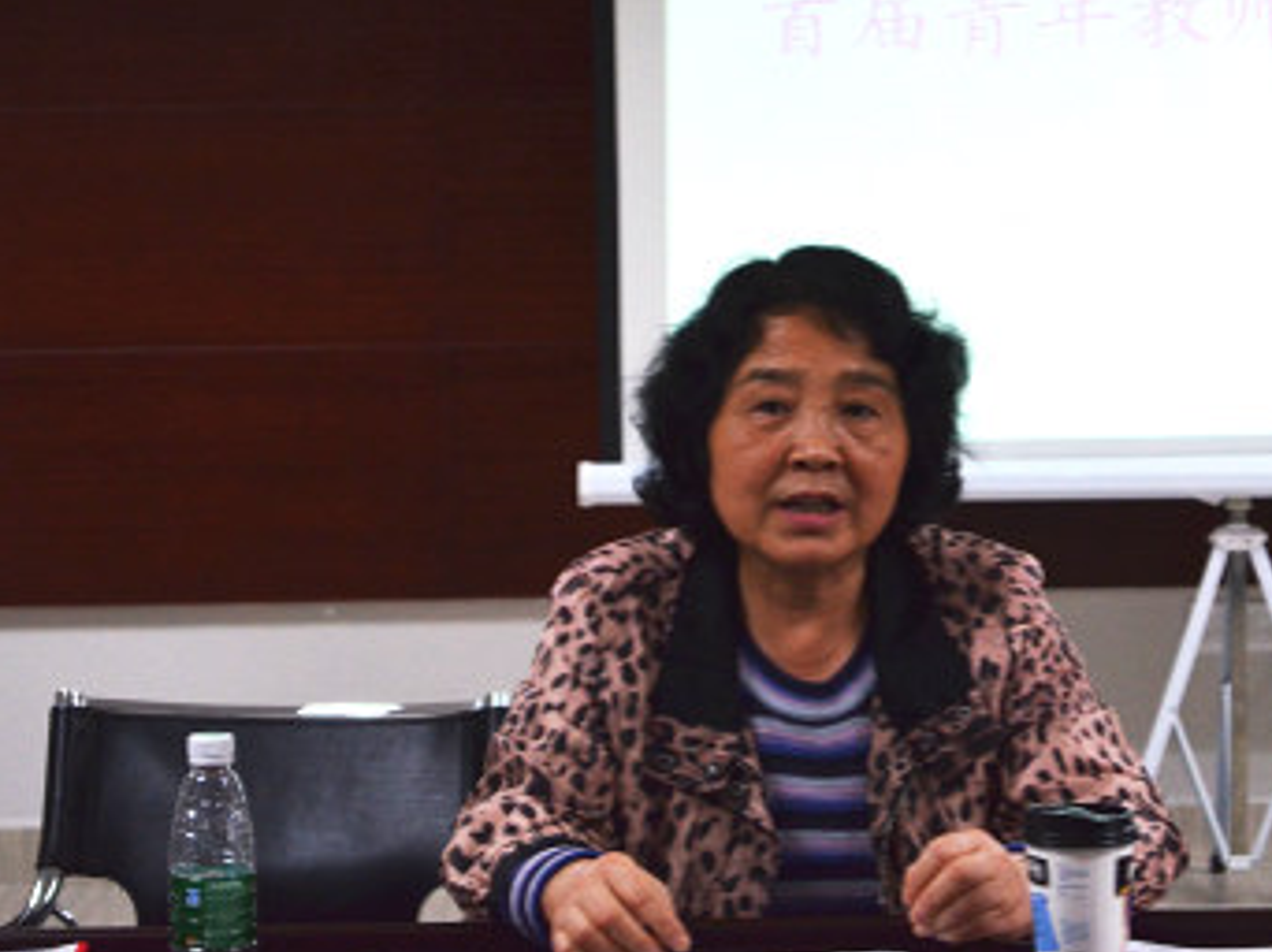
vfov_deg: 12.8
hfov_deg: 17.0
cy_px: 364
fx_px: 4249
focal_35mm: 116
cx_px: 859
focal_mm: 55
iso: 1600
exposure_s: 1/200
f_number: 5.6
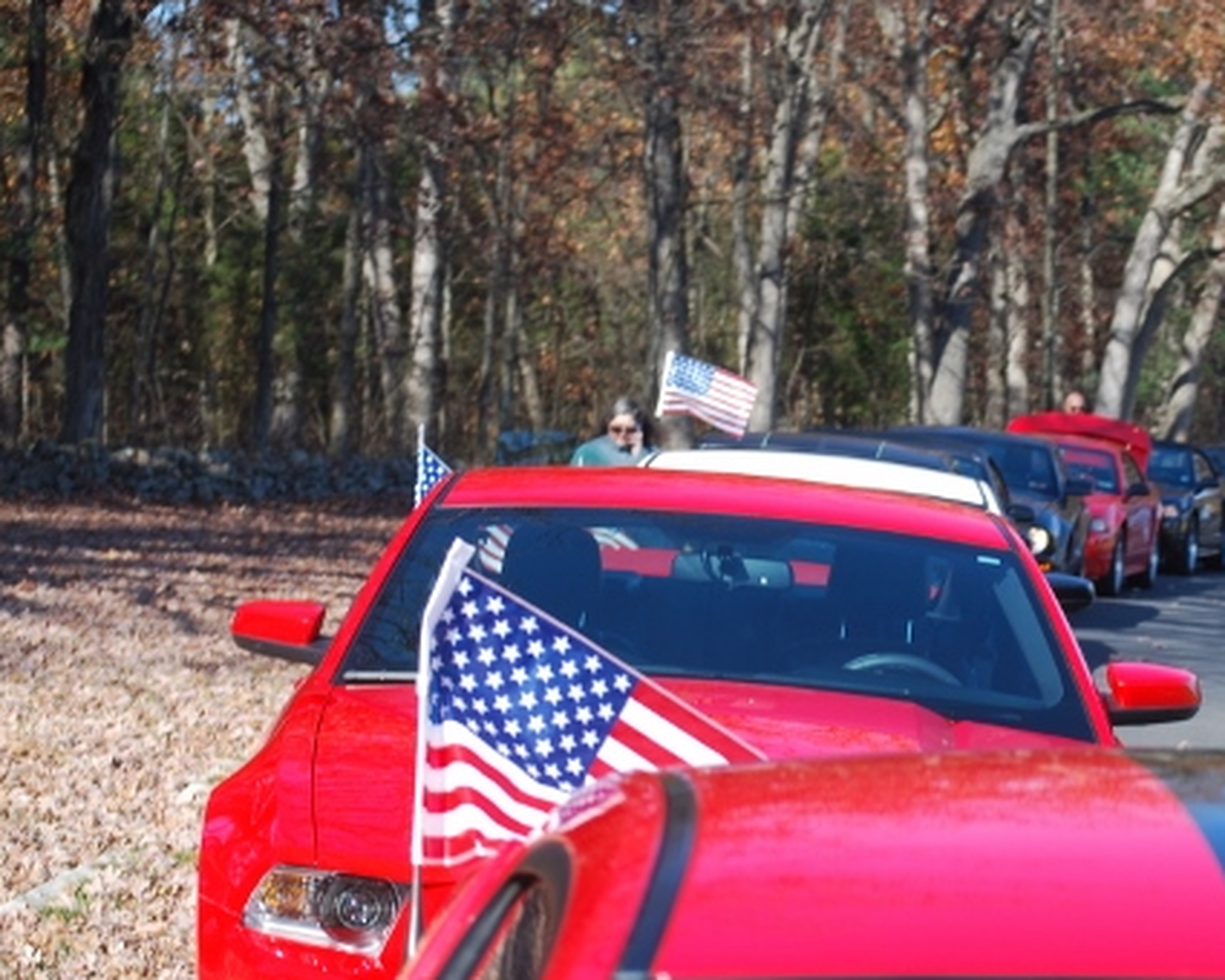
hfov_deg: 16.4
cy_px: 548
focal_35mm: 117
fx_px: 4231
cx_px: 888
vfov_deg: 13.2
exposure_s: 1/125
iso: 100
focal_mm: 55
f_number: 5.6
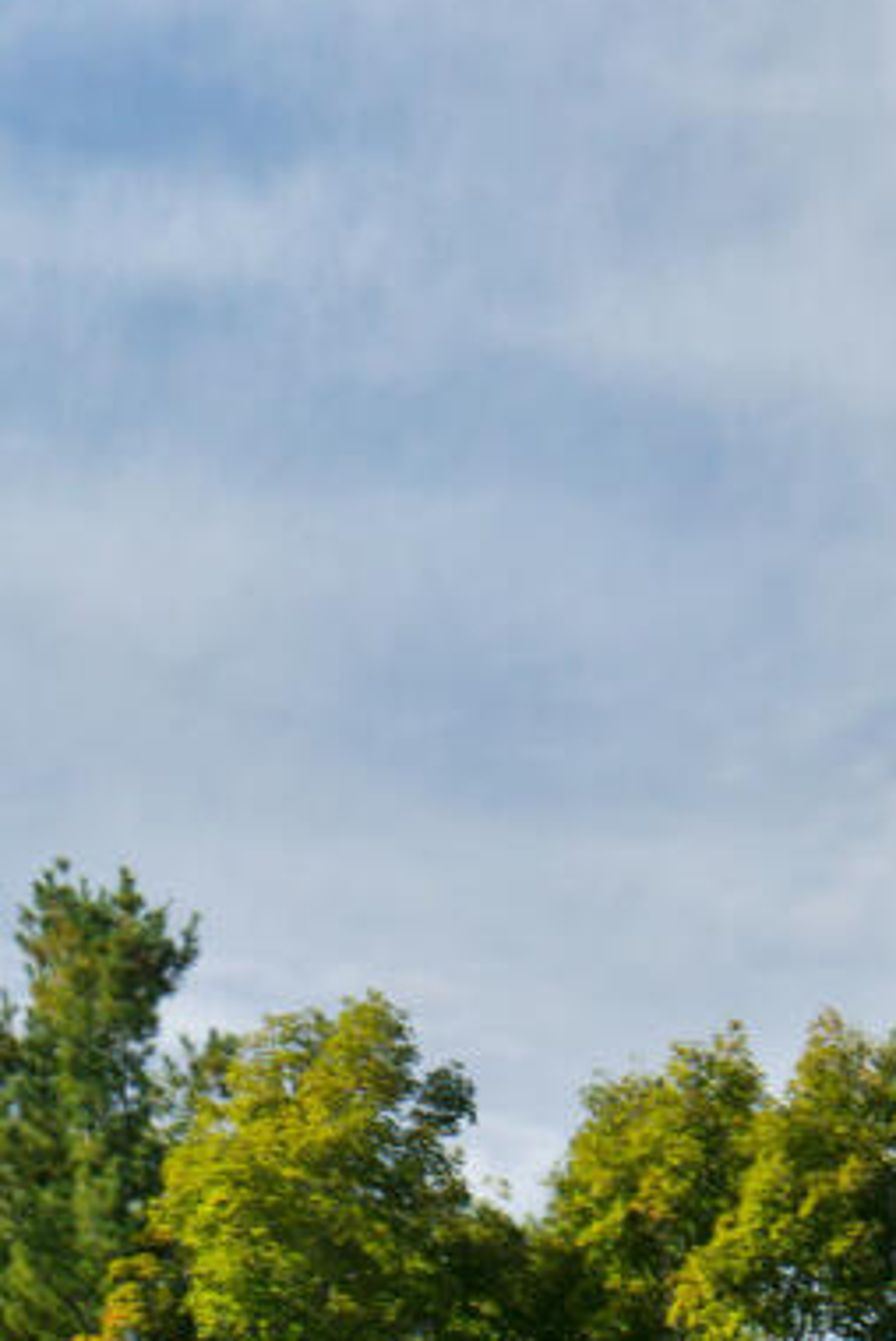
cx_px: 434
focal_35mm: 263
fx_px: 9800
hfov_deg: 5.2
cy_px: 3307
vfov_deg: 7.3
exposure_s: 1/40
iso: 100
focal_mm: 50
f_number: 10
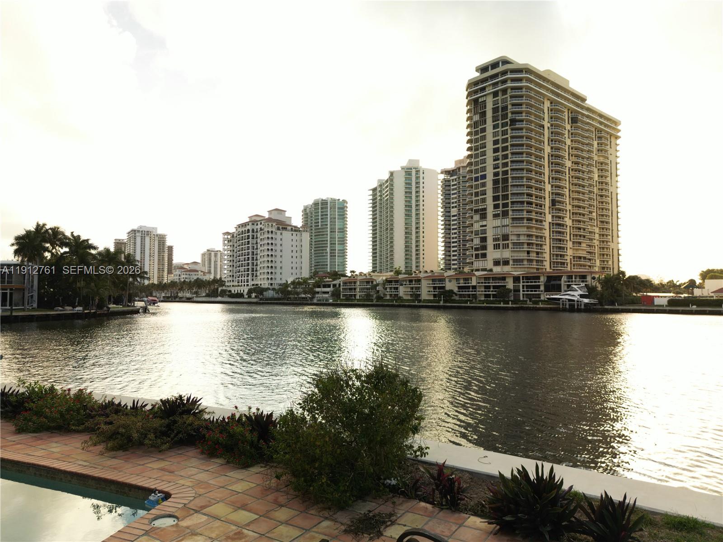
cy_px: 271
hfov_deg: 71.6
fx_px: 501
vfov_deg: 56.8
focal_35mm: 24
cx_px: 362
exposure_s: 1/400
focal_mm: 6.72
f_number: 1.7
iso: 100
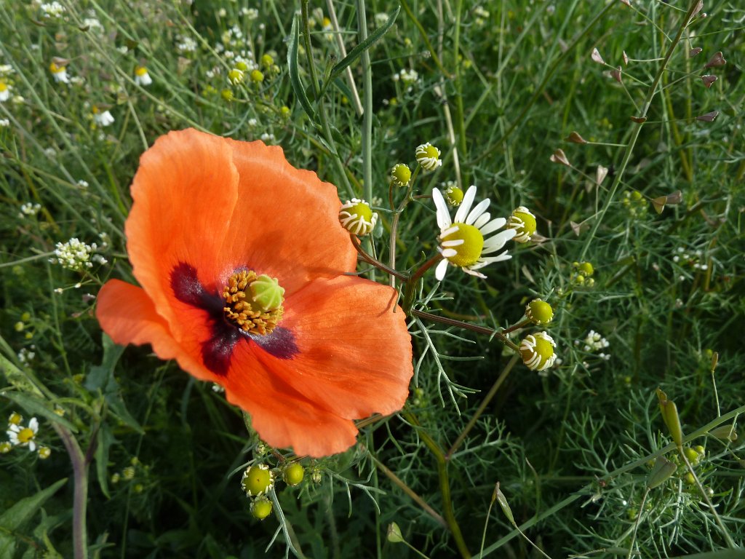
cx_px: 372
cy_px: 280
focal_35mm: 25
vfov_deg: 54.9
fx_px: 538
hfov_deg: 69.4
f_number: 4
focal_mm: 4.1
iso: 80
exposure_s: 1/200
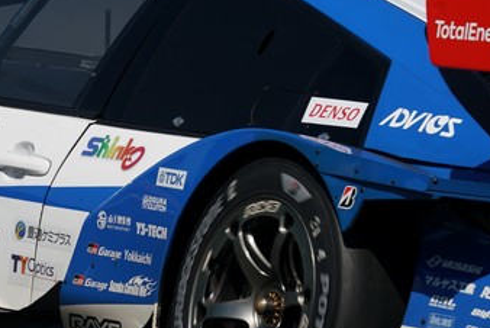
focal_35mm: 1277
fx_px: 17396
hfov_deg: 1.6
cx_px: -16
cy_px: 152
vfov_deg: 1.1
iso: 200
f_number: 9
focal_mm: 600
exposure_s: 1/1000
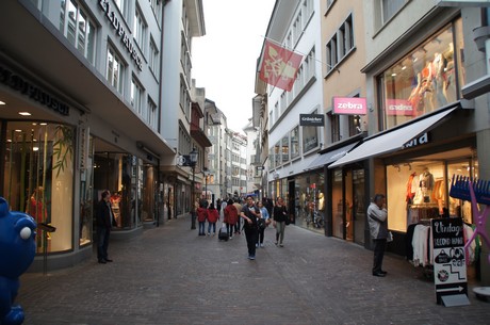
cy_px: 162
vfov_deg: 47.8
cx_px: 245
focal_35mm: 27
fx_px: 367
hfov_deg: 67.5
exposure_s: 1/50
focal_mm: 18
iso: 100
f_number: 4.5
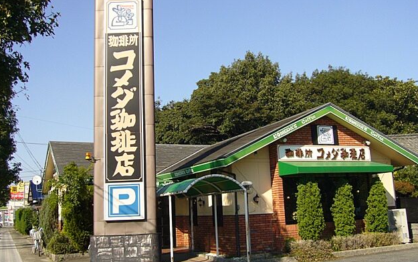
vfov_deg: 33.6
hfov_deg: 51.5
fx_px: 433
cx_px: 206
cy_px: 126
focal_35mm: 38
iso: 80
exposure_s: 1/320
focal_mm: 5.8
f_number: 5.6
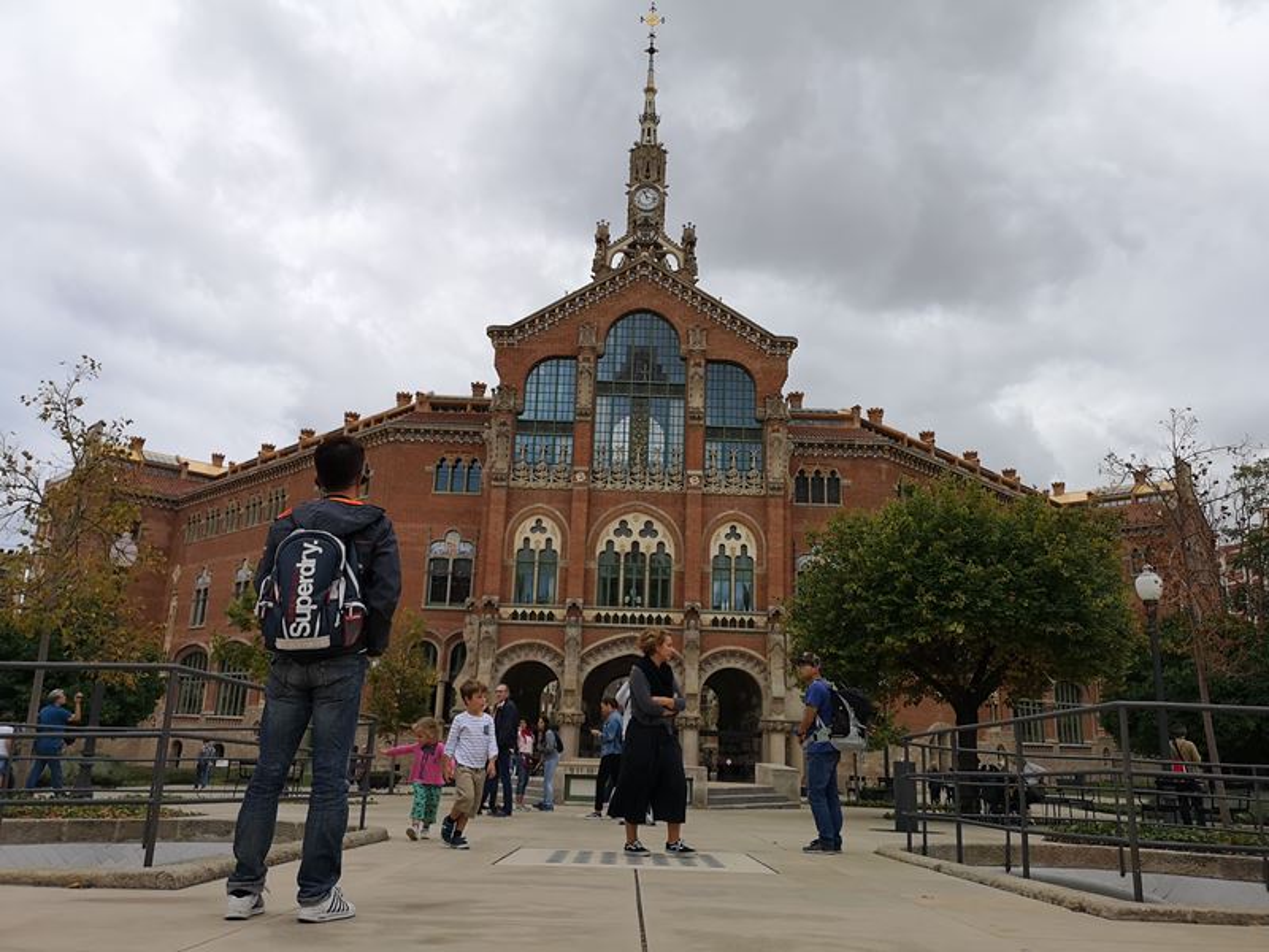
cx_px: 634
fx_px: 990
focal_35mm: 27
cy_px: 476
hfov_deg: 65.3
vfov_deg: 51.4
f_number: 1.8
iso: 50
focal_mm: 3.95
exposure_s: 1/643
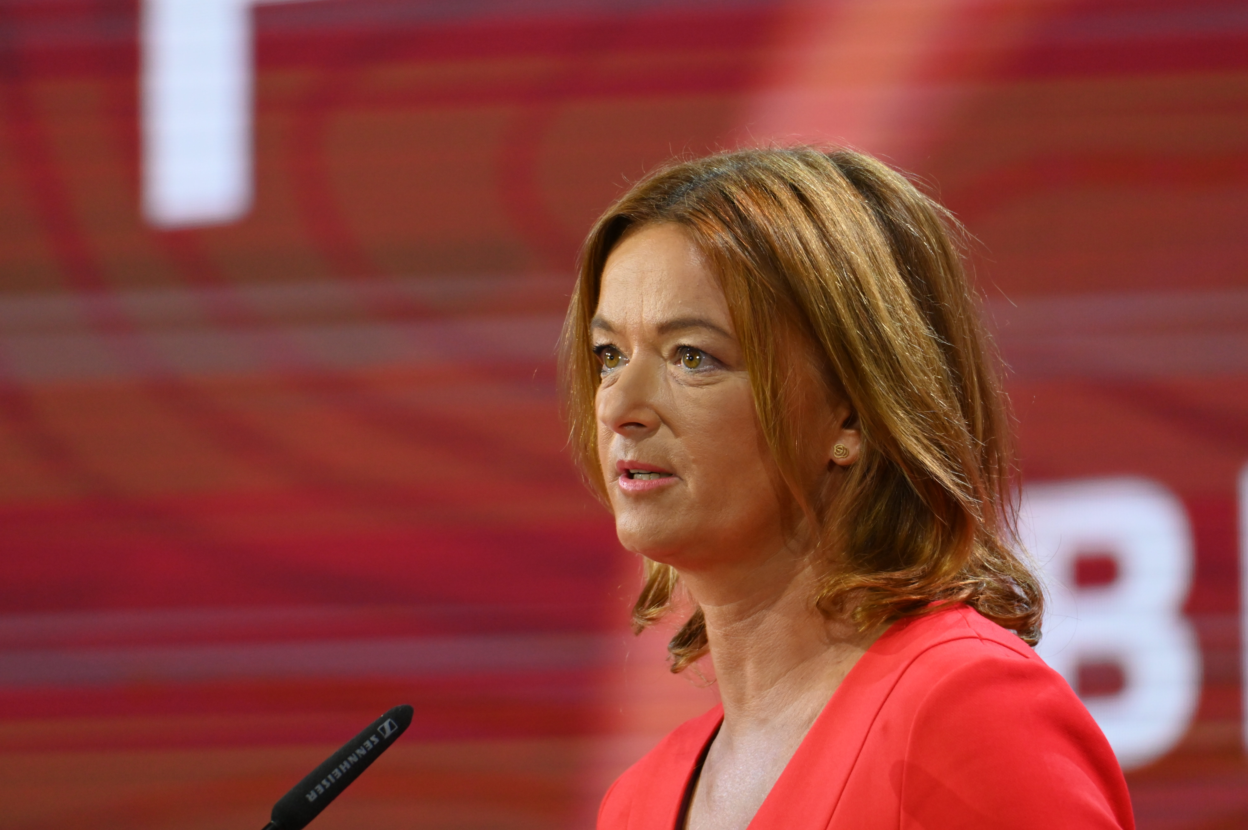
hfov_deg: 3.4
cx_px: 624
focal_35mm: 600
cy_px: 415
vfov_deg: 2.3
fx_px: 20786
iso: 4000
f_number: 7.1
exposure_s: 1/640
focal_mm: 600
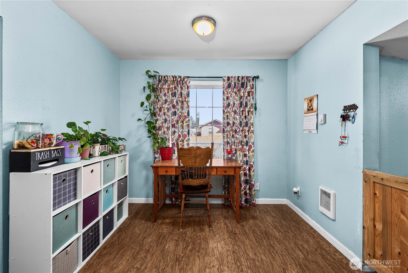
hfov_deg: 104.2
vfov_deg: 81.3
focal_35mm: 14
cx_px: 204
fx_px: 159
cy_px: 136
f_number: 7.1
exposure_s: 1/5
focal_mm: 14
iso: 1000
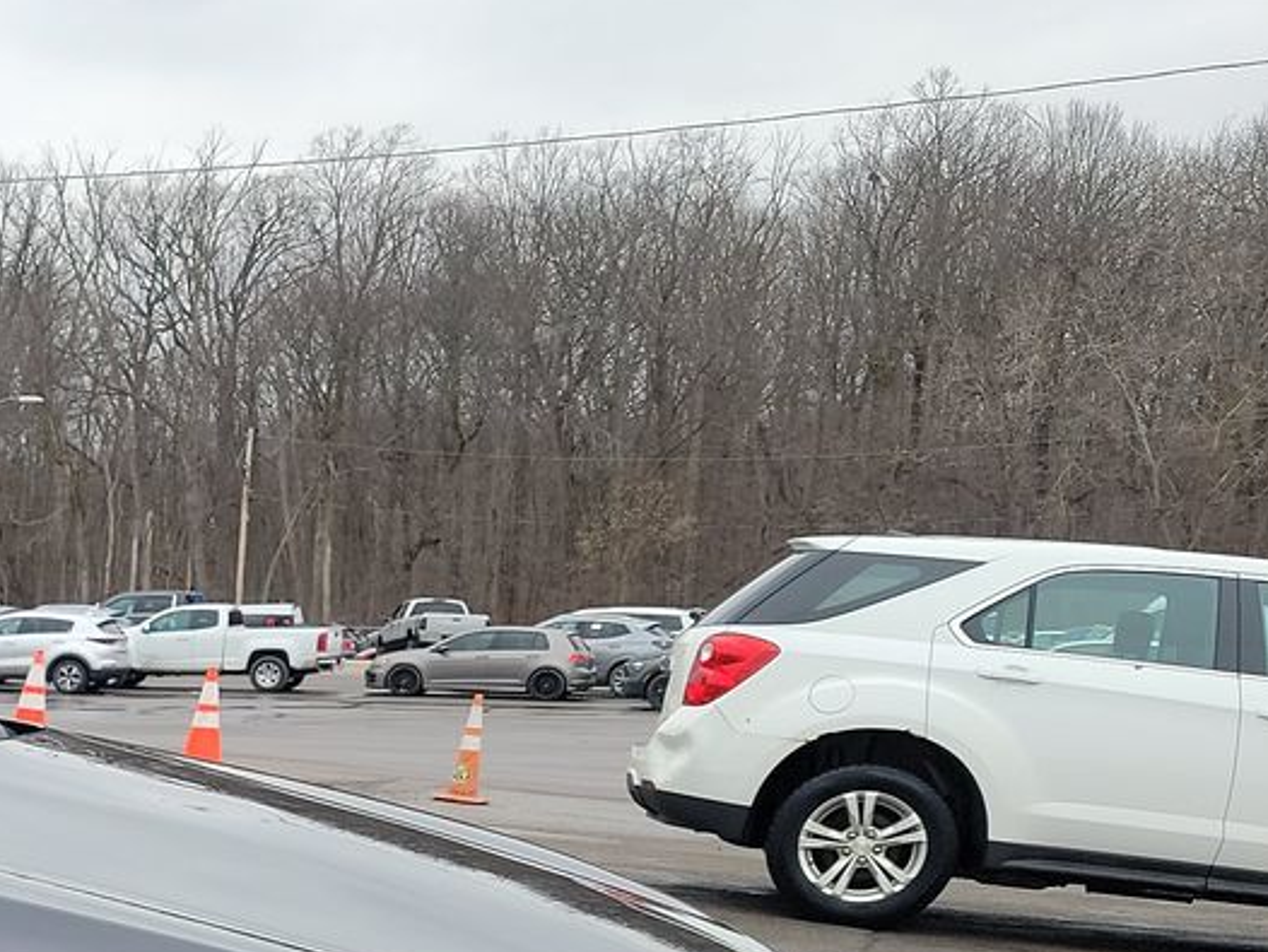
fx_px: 2675
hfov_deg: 22.1
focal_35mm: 73
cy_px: 1046
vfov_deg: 19.3
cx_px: -627
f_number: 1.8
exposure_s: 1/149
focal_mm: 6.7
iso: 50
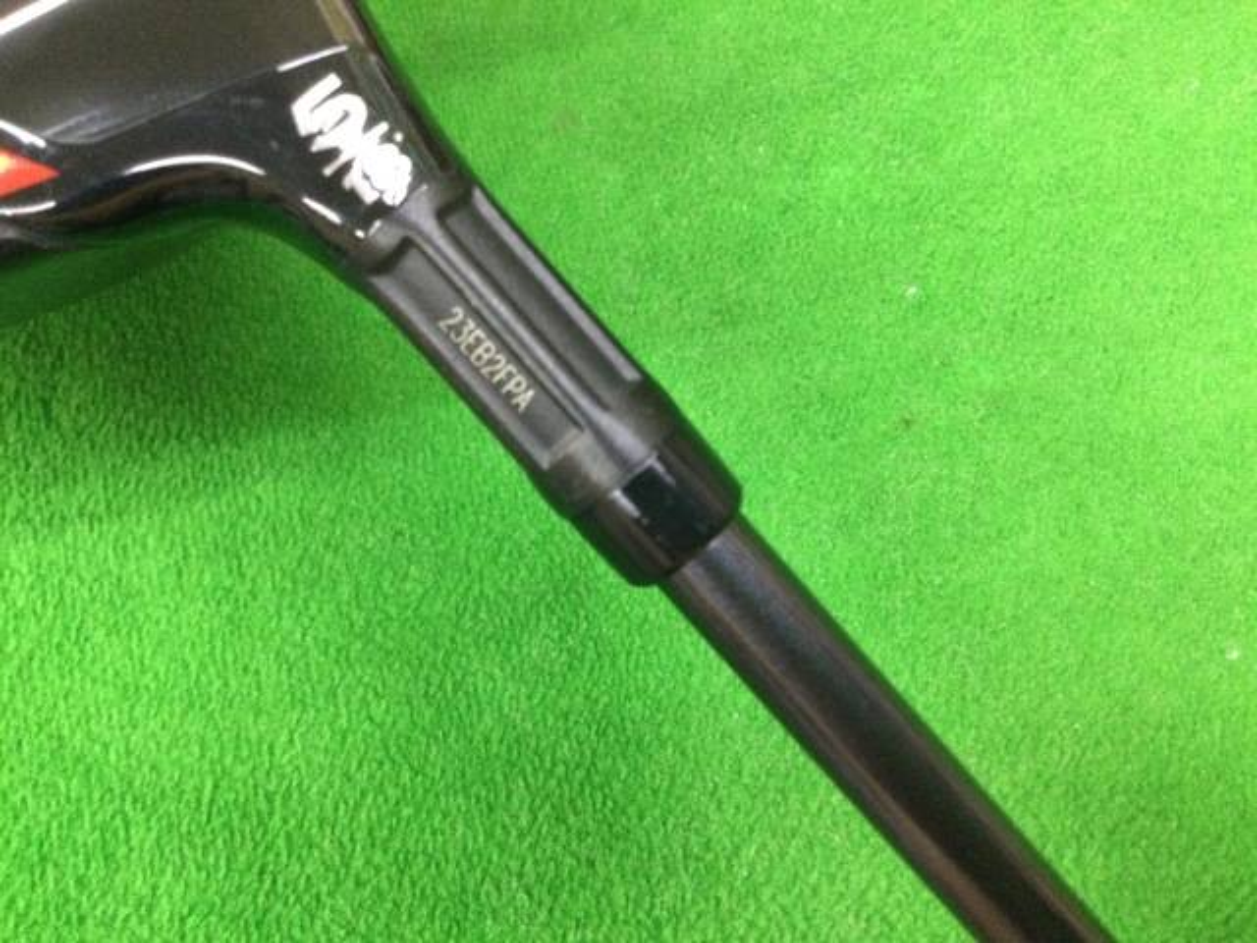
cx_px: 628
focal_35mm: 31
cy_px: 472
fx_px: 1126
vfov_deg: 45.4
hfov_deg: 58.4
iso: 200
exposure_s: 1/24
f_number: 2.4
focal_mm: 3.3
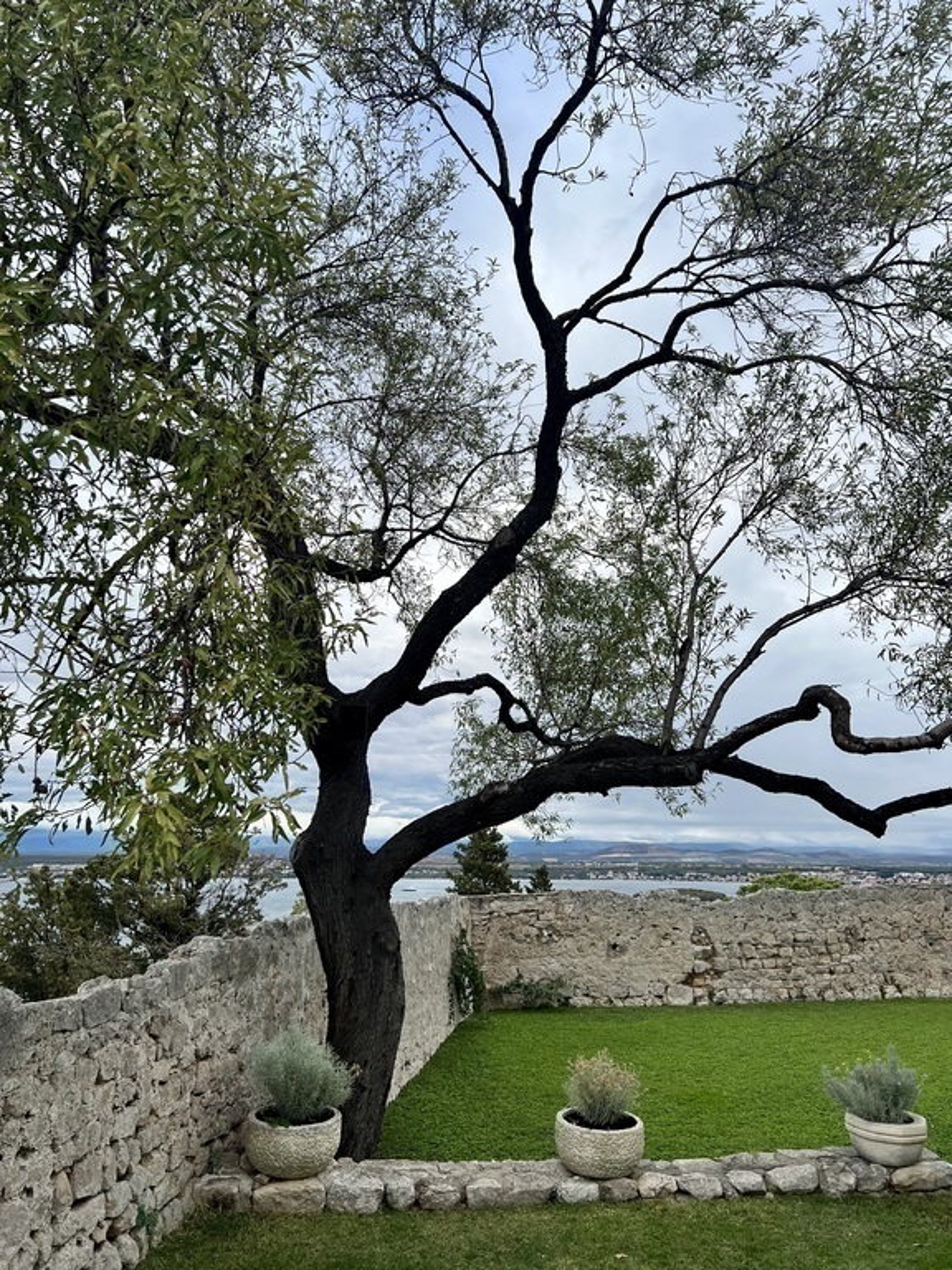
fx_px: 953
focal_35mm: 26
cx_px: 476
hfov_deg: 53.1
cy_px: 635
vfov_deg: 67.3
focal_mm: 5.7
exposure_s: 1/1395
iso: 50
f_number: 1.5
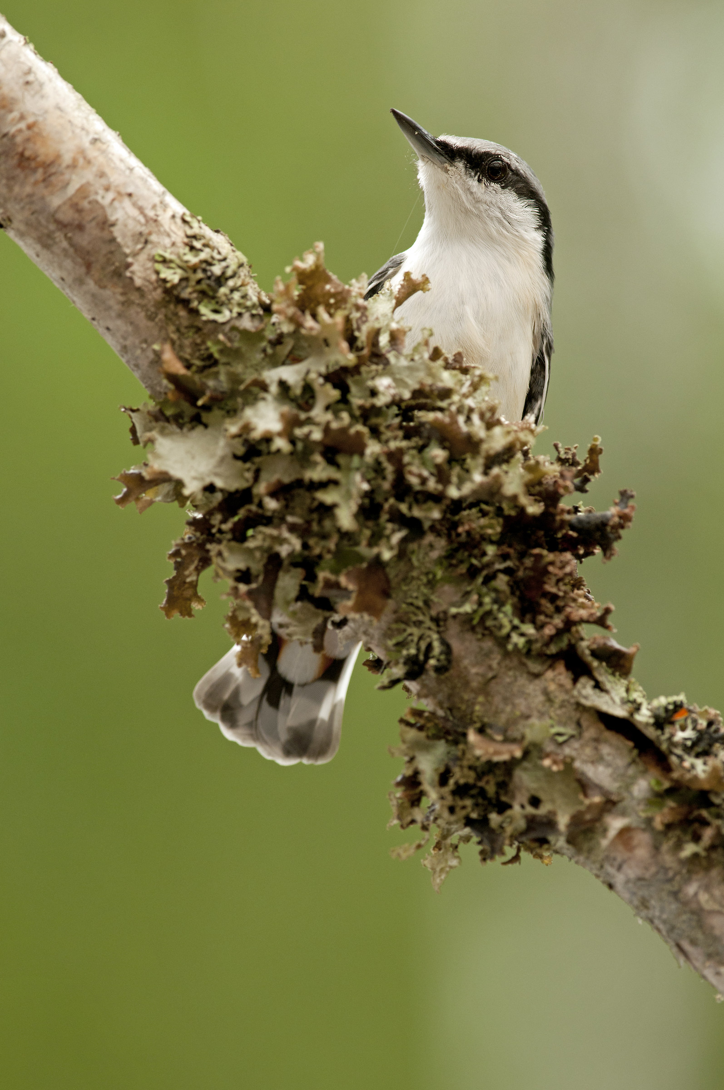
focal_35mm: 450
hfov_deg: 3.0
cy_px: 545
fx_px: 13609
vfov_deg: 4.6
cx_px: 362
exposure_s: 1/125
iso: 400
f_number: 6.3
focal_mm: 300
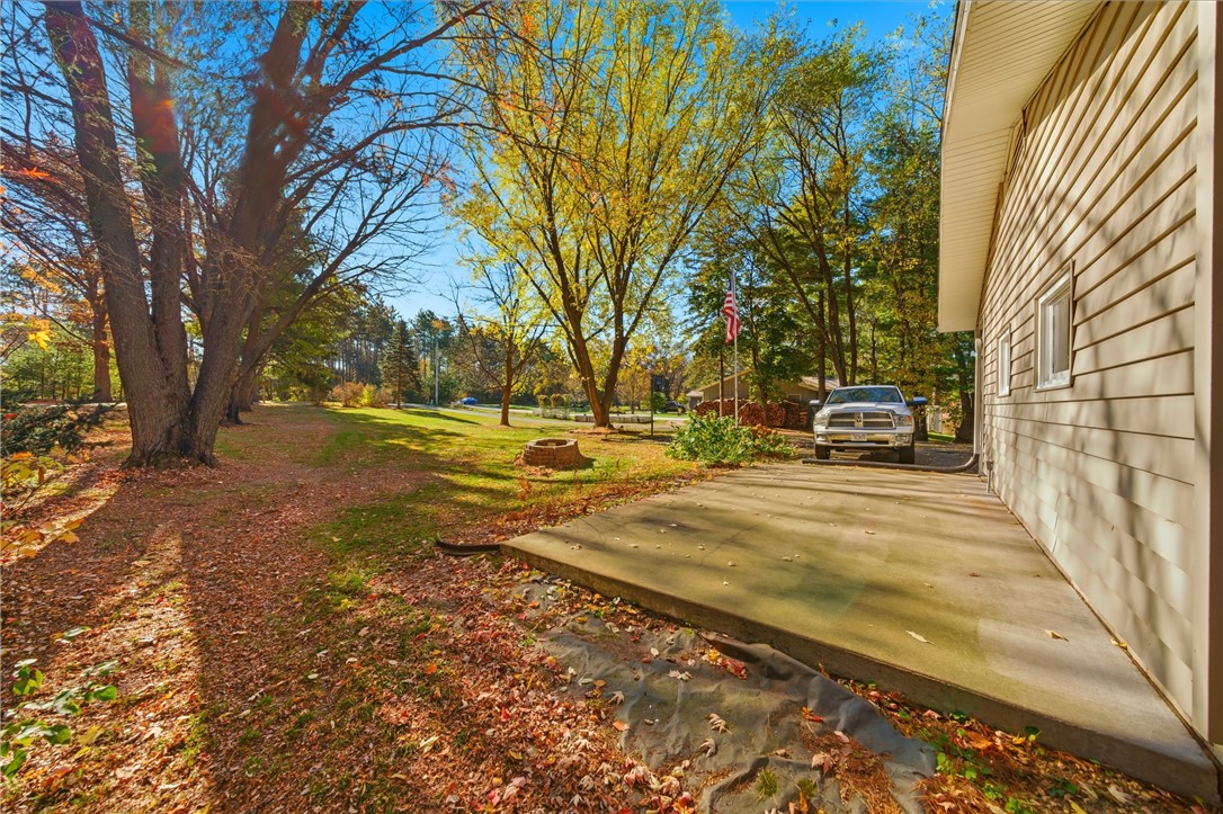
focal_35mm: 12
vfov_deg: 89.9
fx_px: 407
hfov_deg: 112.6
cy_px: 407
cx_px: 612
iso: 100
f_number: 8
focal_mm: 12
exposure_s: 1/1250
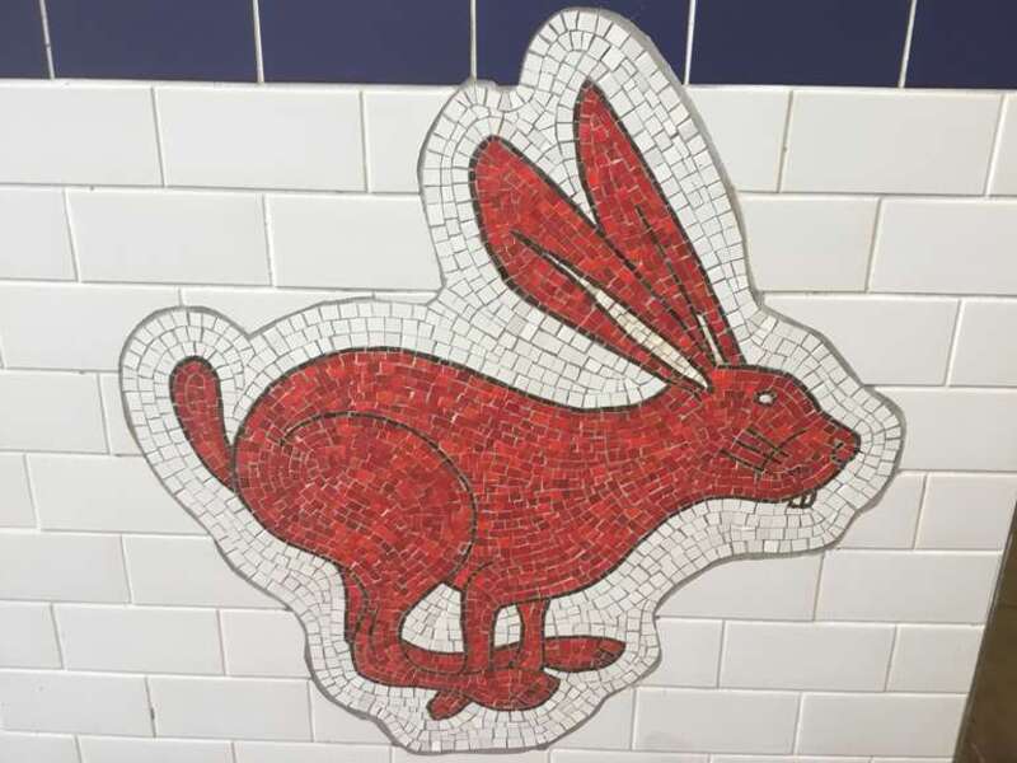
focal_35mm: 31
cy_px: 382
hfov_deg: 58.4
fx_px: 911
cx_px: 508
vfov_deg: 45.4
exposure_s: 1/30
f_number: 2.4
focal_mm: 3.3
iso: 50
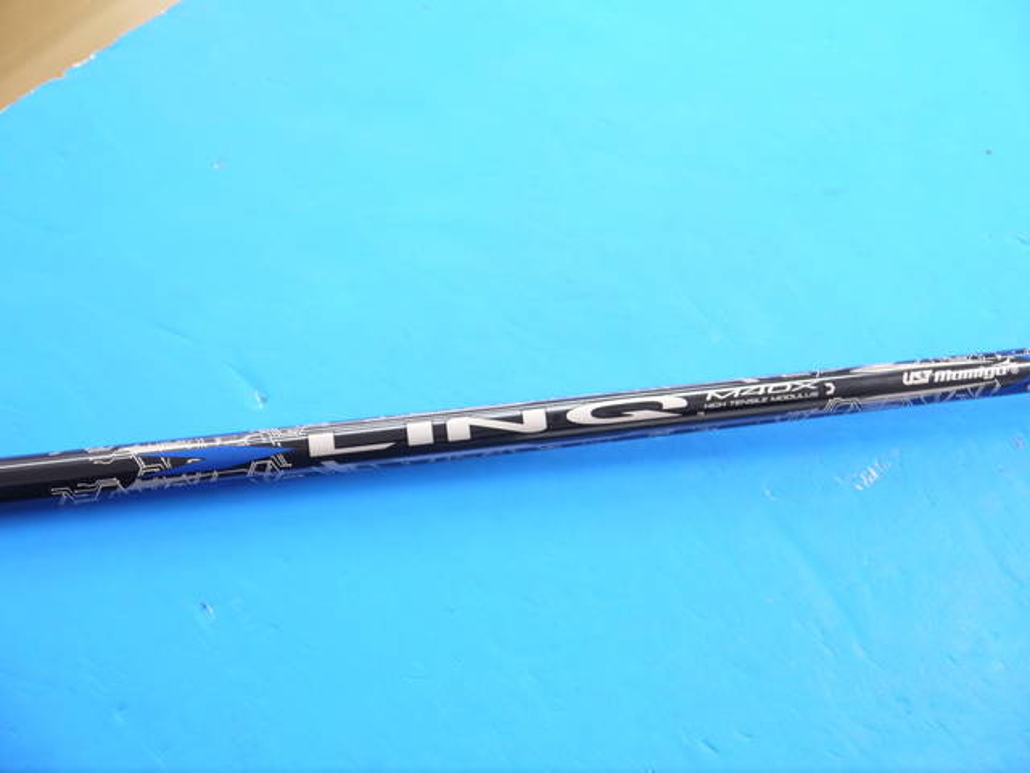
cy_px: 386
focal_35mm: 74
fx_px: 2202
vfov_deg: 19.9
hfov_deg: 26.3
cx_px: 515
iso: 800
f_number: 5.4
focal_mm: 37
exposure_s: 1/60
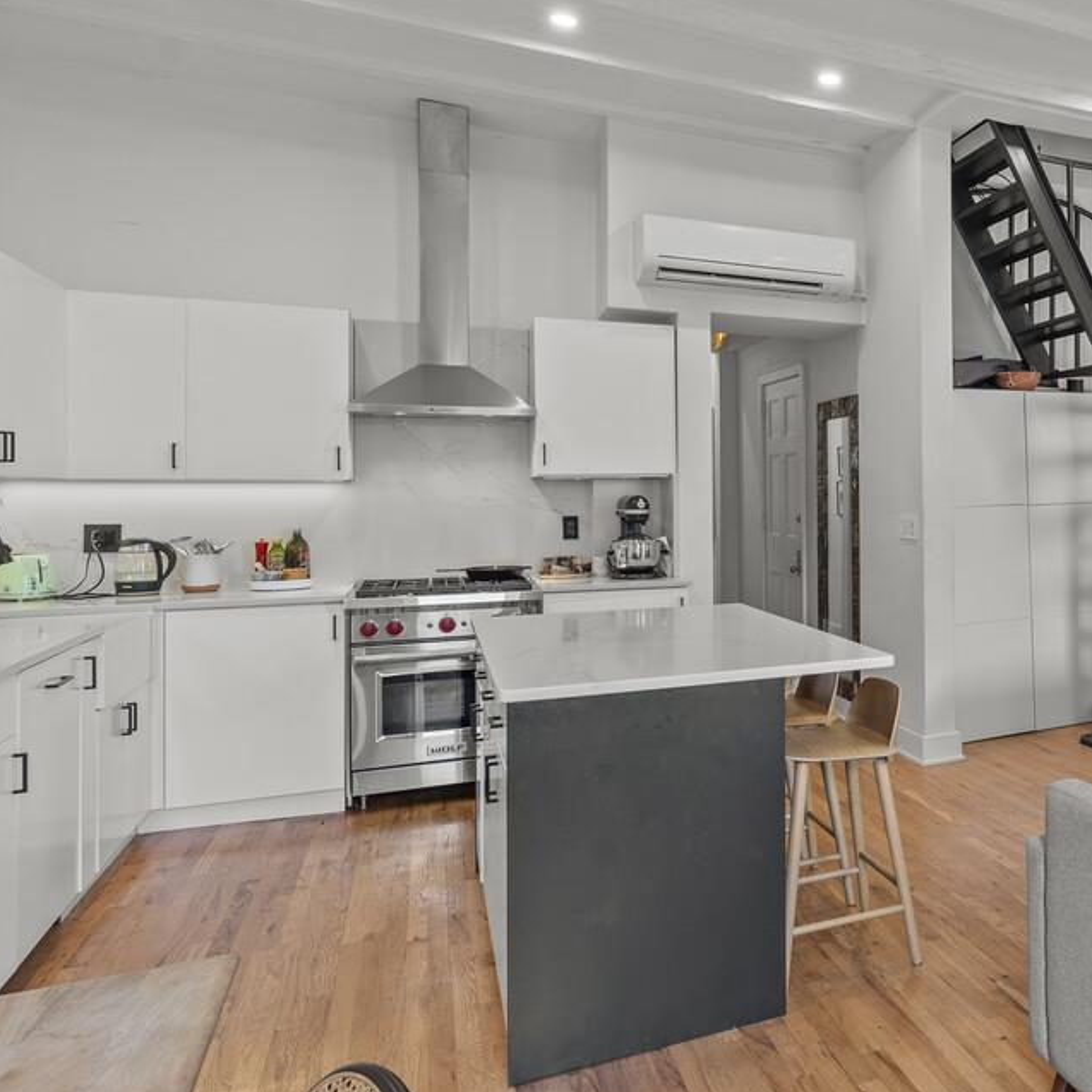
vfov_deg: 57.2
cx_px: 1006
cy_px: 489
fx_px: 999
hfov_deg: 50.1
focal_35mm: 28
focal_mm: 14
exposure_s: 1/3
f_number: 8
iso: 320
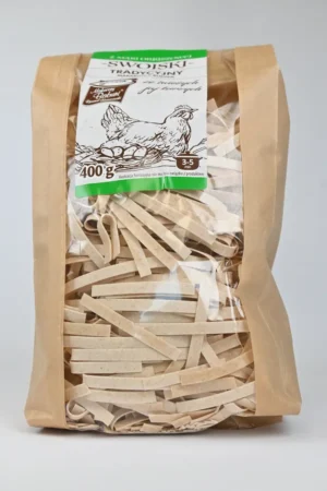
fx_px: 644
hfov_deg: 28.5
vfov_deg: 41.7
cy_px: 246
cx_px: 164
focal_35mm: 47
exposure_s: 1/160
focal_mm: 31.5
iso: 320
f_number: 6.3
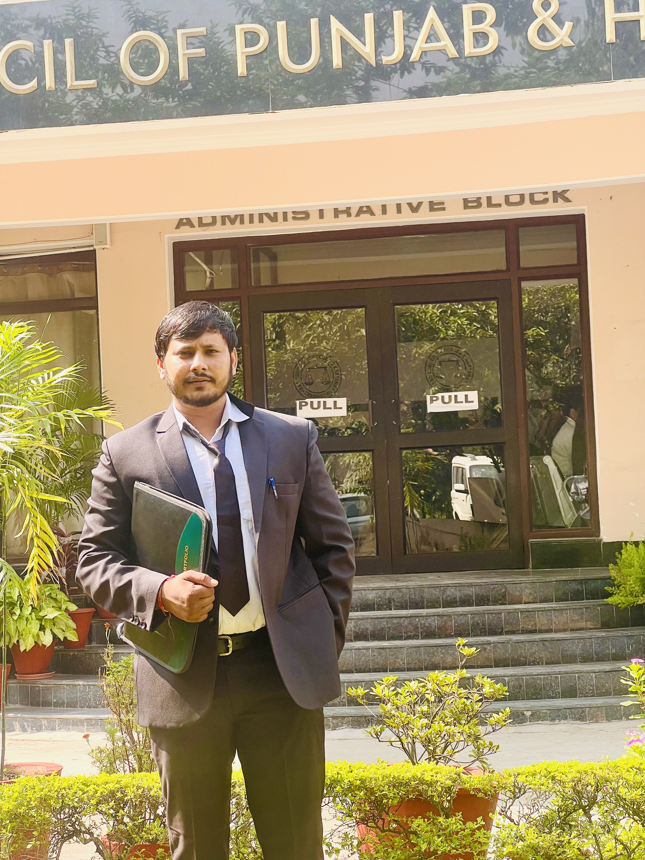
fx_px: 1913
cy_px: 430
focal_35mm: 77
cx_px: 322
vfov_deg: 25.3
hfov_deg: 19.1
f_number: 2.8
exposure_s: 1/103
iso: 32
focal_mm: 9
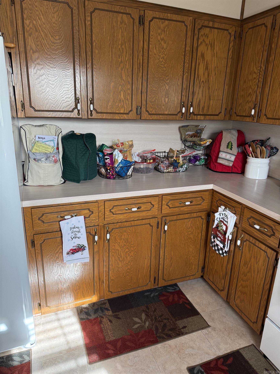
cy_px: 187
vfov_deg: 71.6
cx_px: 140
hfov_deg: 56.8
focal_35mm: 24
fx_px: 259
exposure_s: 1/182
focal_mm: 6.76
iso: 160
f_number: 1.78
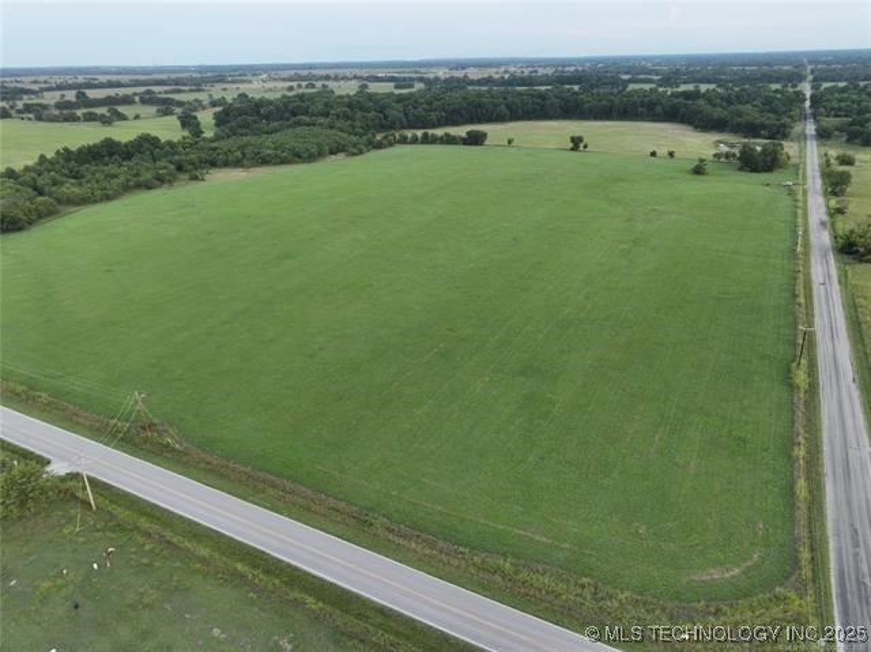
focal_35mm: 24
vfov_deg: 56.8
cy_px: 326
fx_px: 603
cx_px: 436
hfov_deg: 71.6
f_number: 2.8
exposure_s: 1/40
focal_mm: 12.29
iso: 110
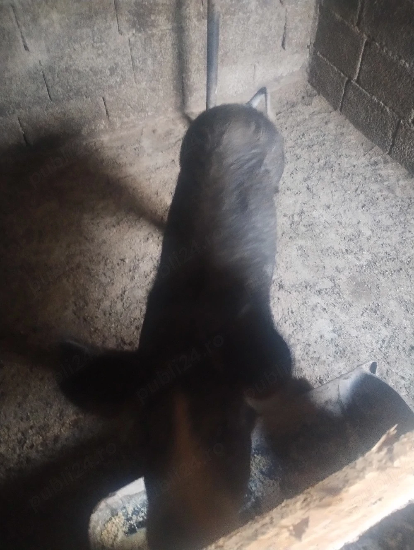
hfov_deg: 49.9
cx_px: 207
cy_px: 275
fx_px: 445
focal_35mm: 28
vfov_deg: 63.4
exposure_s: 1/14.3
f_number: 1.8
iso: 4253
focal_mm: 4.27
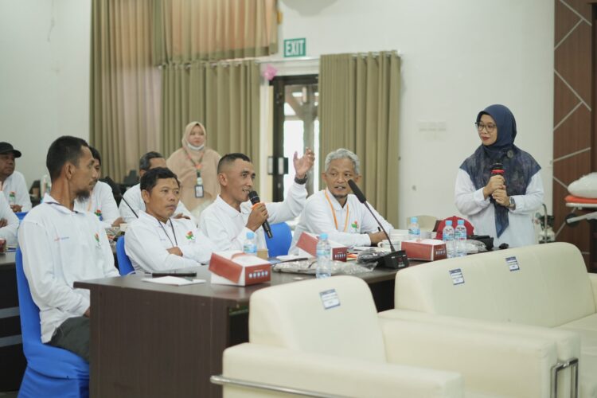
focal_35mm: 50
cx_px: 298
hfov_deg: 39.6
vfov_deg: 27.0
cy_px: 199
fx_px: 829
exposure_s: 1/160
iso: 1250
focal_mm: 50
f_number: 1.8
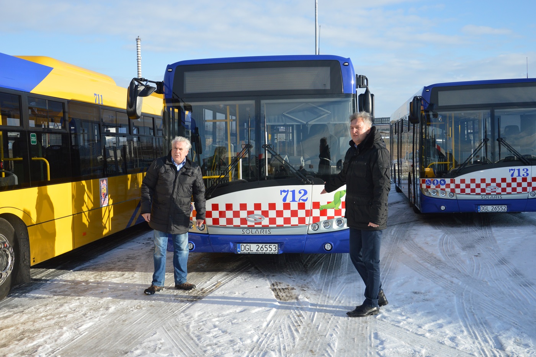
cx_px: 268
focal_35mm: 39
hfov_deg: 49.6
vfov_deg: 34.2
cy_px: 178
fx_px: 580
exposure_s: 1/1250
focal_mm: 26
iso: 400
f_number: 5
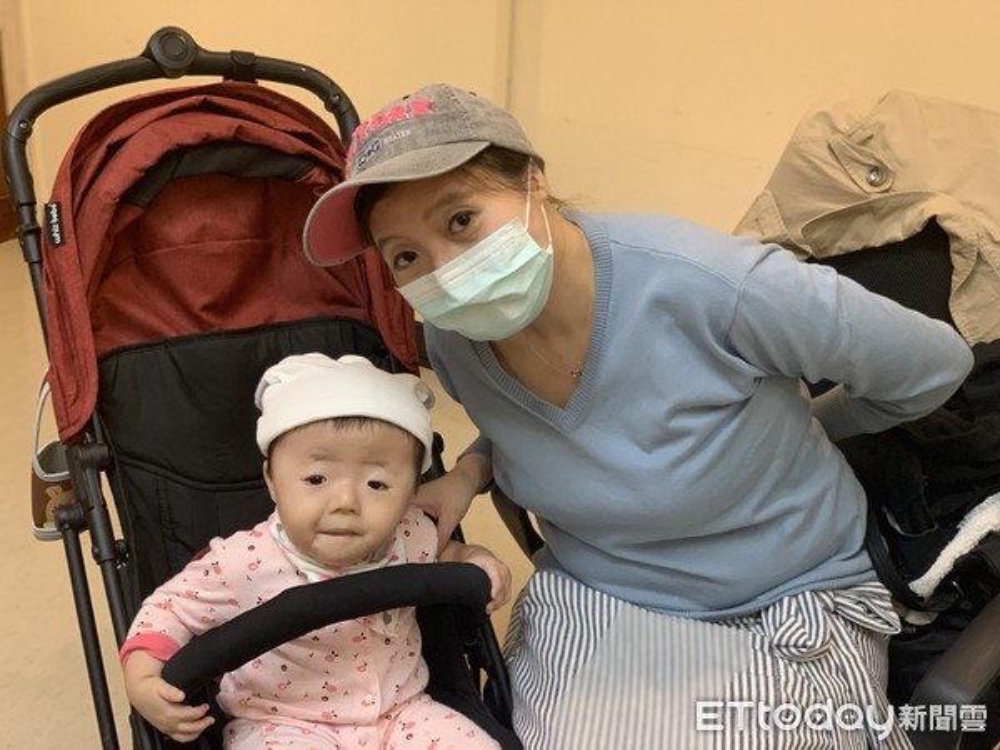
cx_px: 500
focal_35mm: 52
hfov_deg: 36.8
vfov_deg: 28.0
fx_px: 1502
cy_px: 375
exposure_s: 1/60
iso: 160
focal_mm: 6
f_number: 2.4
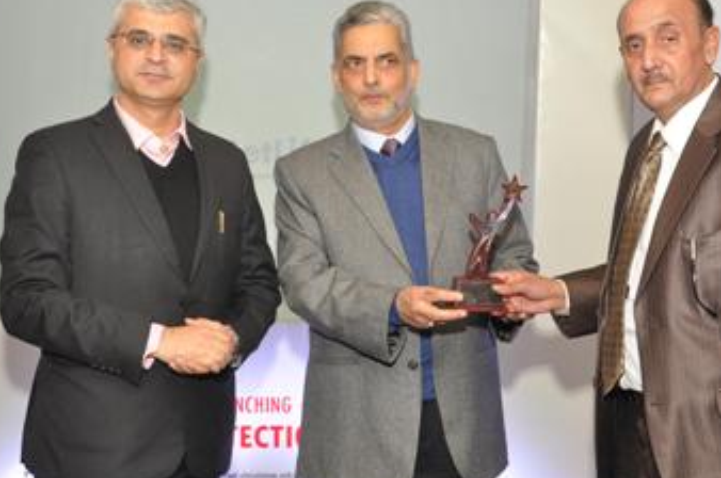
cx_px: 386
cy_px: 257
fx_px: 1155
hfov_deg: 34.7
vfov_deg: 23.4
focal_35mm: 58
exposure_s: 1/125
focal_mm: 25
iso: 640
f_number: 5.6
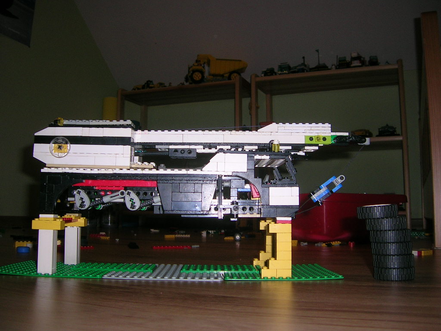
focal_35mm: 35
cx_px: 220
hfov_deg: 52.6
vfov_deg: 40.7
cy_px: 166
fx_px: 446
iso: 50
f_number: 2.8
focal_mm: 5.4
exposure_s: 1/60.1
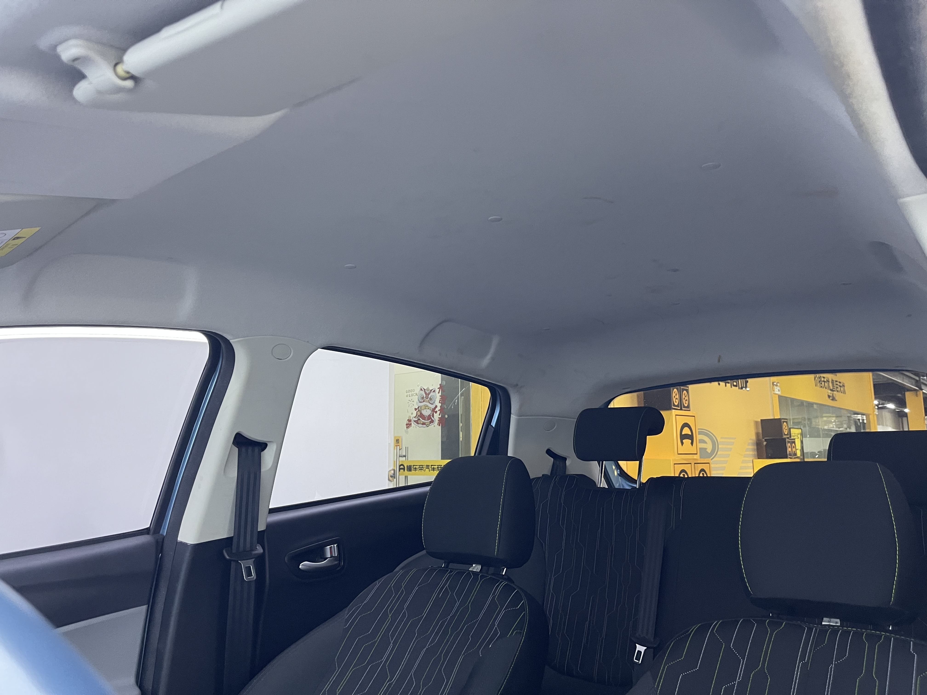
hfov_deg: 69.4
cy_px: 348
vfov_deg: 54.9
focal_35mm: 25
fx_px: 669
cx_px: 464
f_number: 1.6
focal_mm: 5.1
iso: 320
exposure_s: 1/50
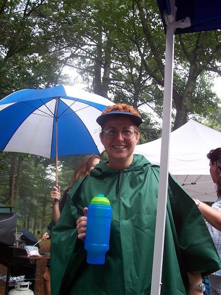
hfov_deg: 38.7
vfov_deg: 50.1
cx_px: 110
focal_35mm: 37
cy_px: 148
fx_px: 315
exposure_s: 1/90
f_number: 2.8
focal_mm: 5.6
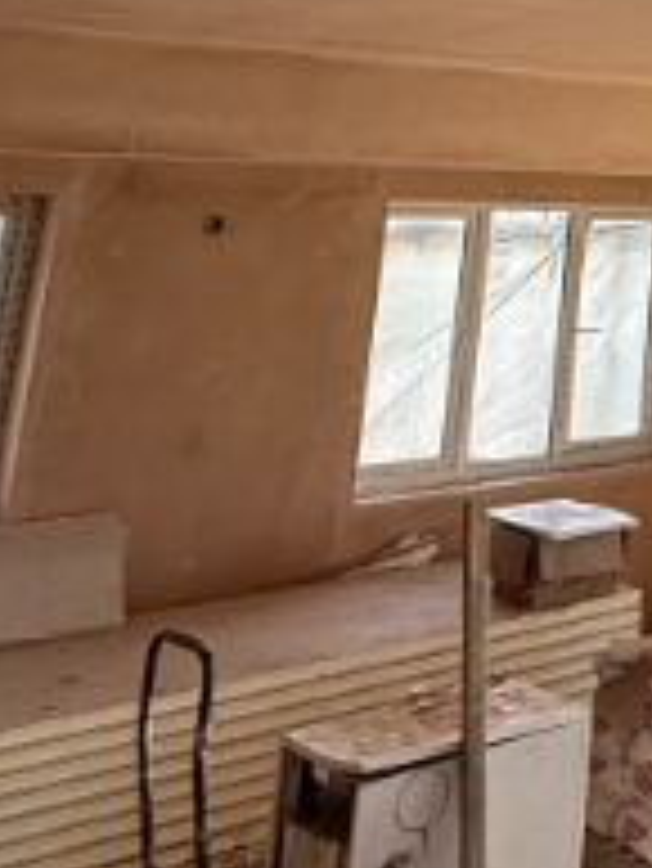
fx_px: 1455
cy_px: -139
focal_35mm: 58
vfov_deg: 29.2
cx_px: 1084
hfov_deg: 20.2
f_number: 2.2
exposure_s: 1/323
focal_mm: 2.2
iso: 64
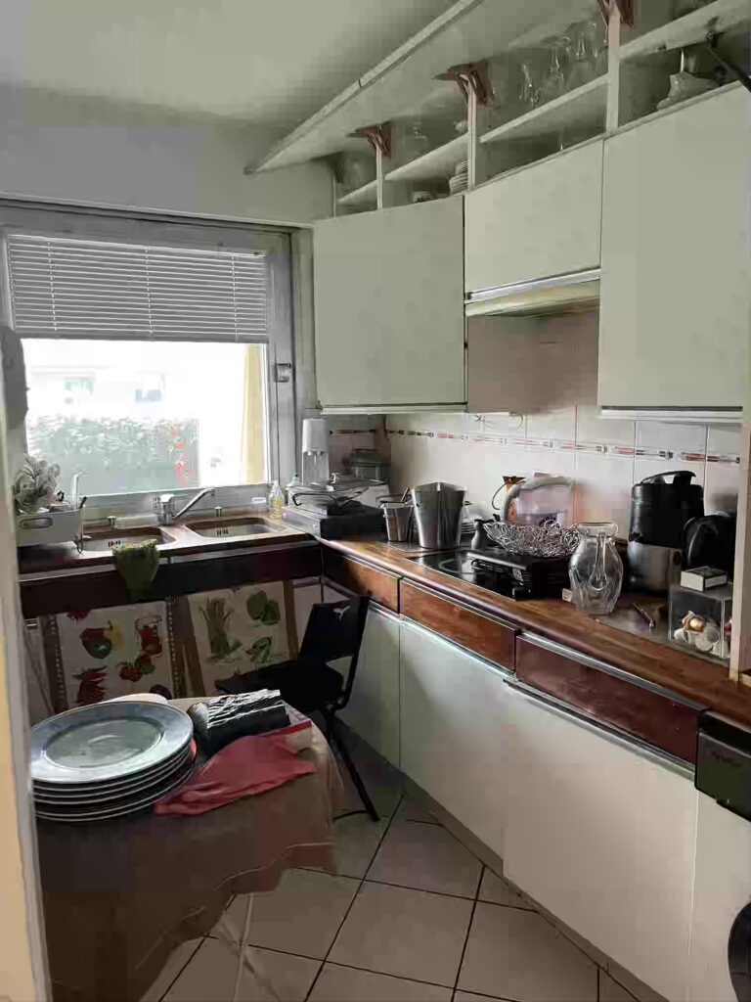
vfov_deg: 67.3
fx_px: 752
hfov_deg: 53.1
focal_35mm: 26
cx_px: 376
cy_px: 501
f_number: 1.6
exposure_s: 1/50
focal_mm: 5.1
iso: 160
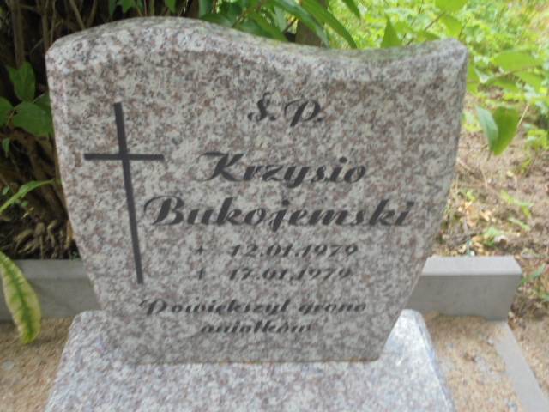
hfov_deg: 54.0
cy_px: 206
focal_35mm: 34
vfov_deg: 41.8
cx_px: 274
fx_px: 539
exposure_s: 1/40
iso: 100
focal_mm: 6.1
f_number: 4
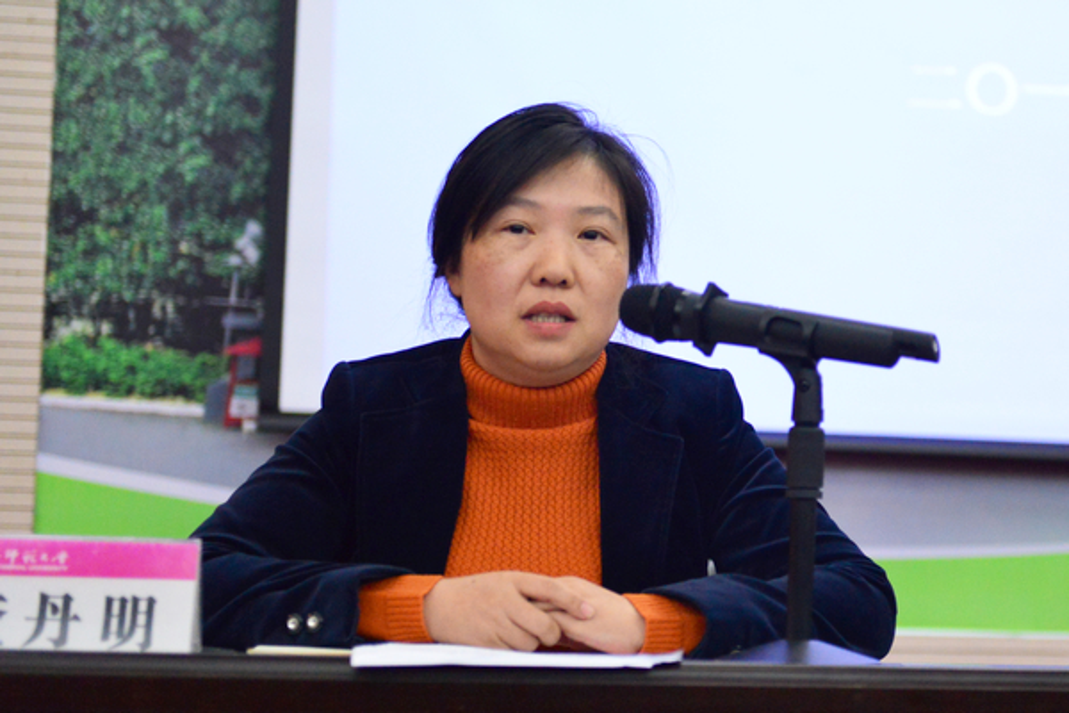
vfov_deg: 23.4
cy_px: 356
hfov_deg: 34.5
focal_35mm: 58
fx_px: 1722
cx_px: 534
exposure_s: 1/200
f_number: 2.8
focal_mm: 58
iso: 5600
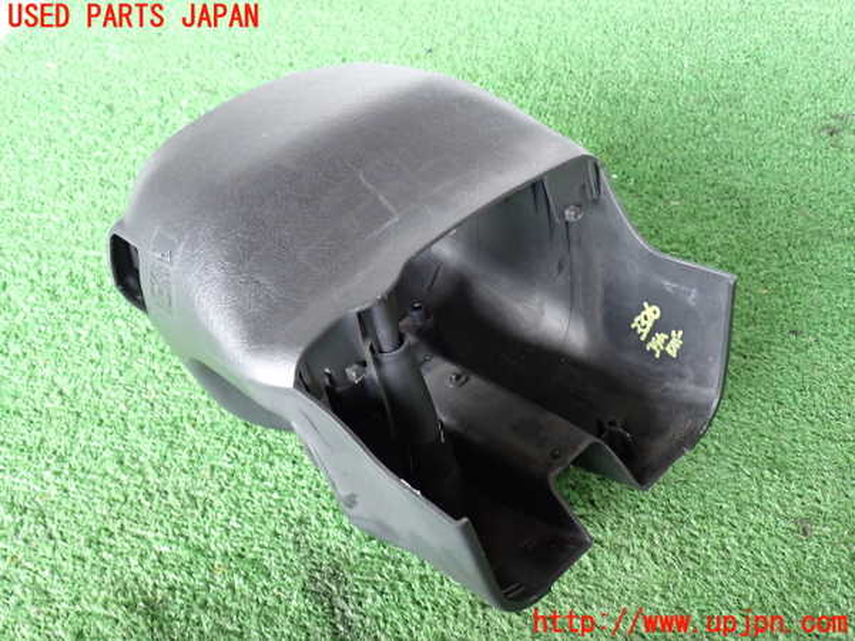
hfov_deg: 51.4
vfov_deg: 39.7
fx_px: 889
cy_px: 320
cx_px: 428
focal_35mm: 36
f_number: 2.5
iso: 500
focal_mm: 6.37
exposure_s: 1/40
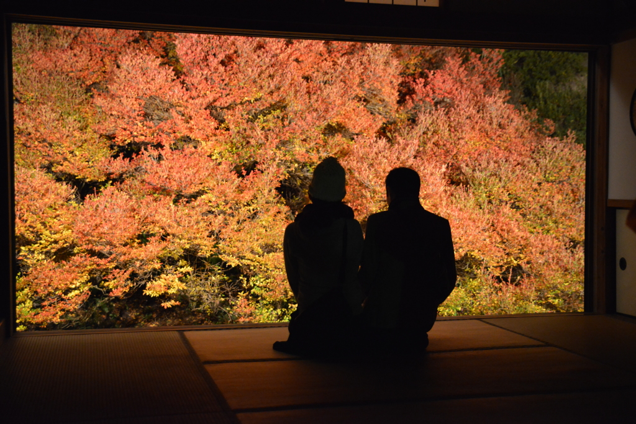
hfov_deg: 41.1
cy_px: 212
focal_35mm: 48
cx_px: 318
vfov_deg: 28.1
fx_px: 848
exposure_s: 1/50
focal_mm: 48
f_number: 3.2
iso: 5000
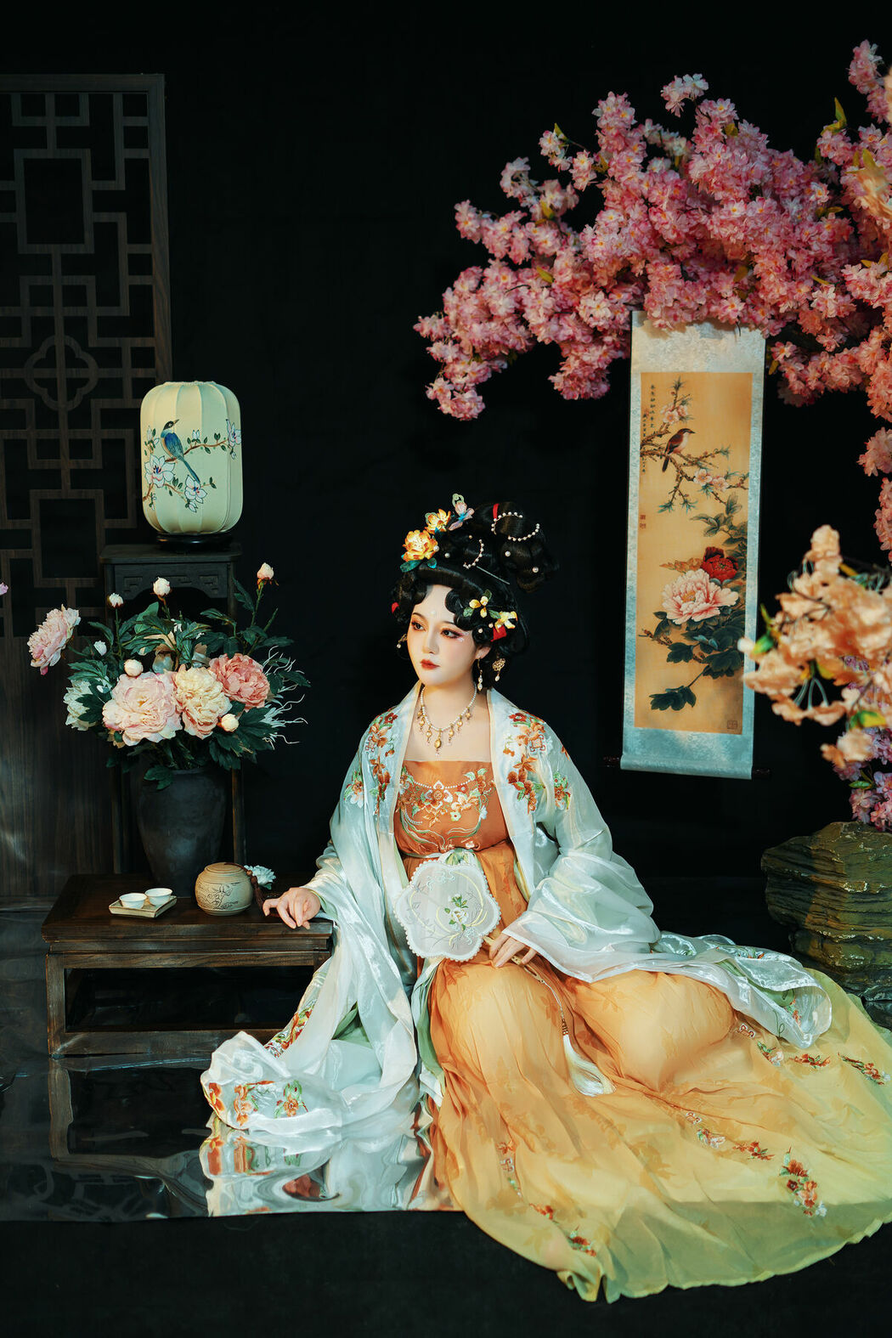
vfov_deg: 39.6
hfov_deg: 27.0
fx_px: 1858
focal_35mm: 50
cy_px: 669
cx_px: 446
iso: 200
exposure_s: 1/125
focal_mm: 50
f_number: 2.2
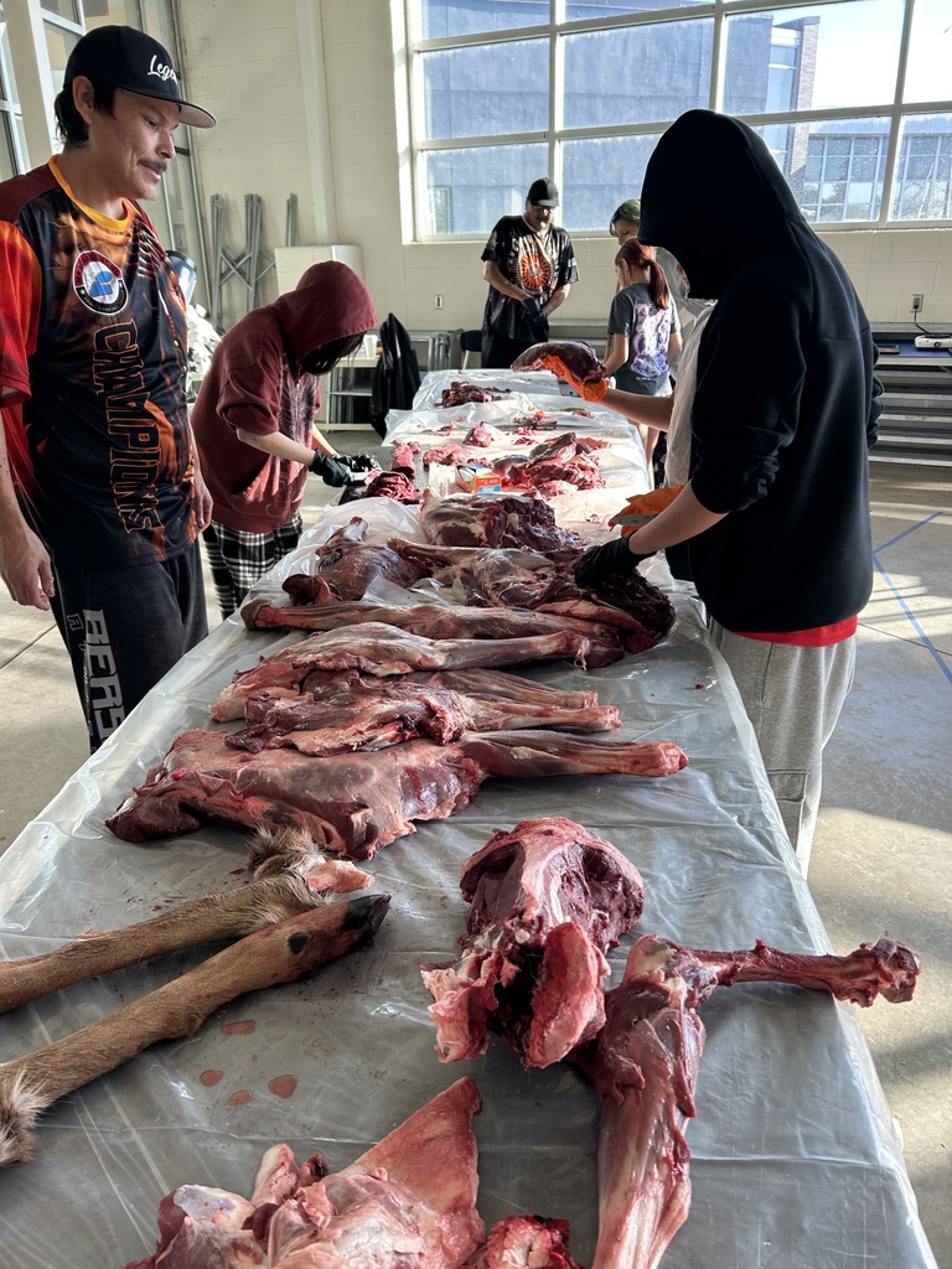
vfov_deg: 67.3
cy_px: 634
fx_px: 953
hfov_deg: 53.1
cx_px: 476
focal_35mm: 26
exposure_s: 1/202
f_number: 1.5
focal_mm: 5.7
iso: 40
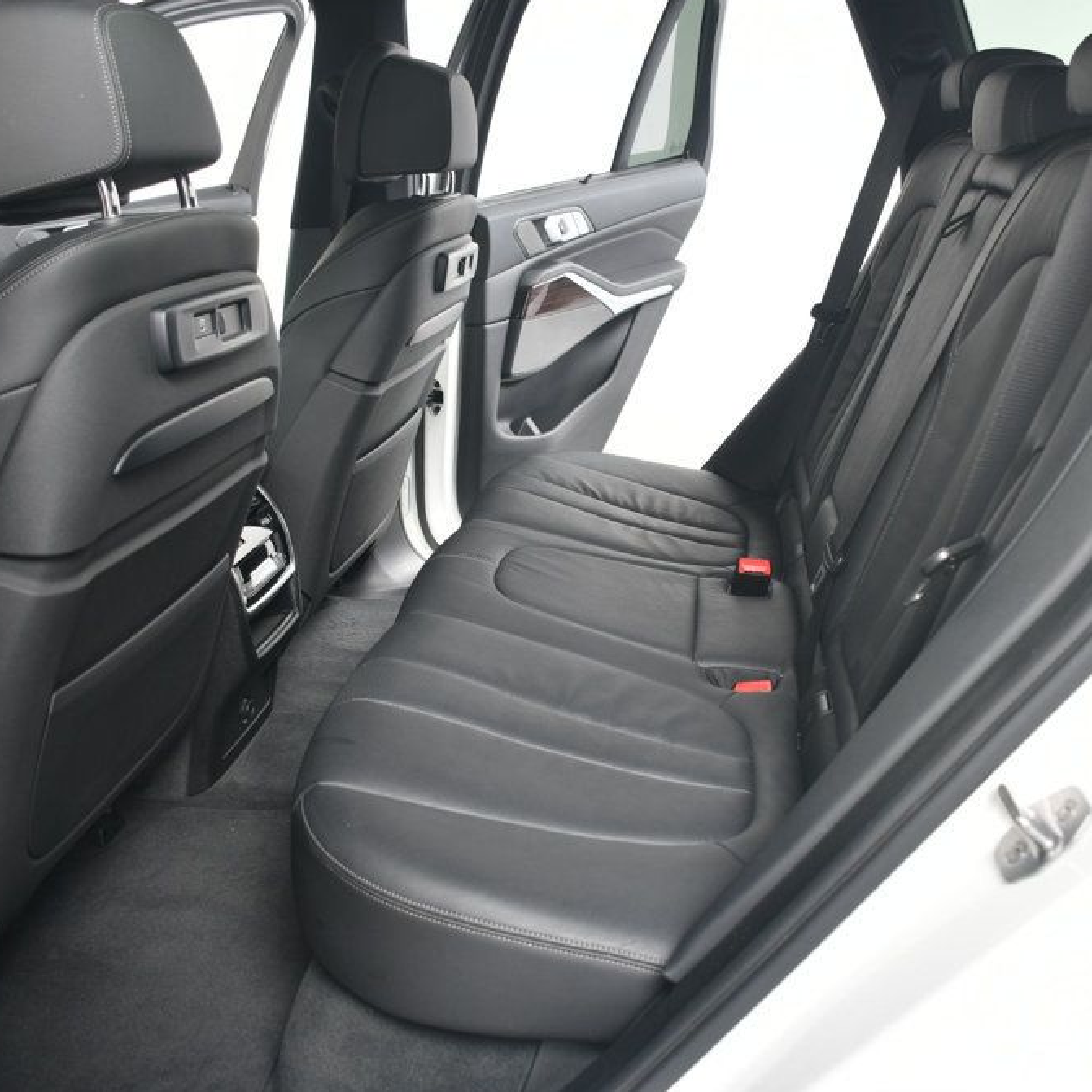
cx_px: 602
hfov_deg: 47.1
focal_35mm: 35
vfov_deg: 47.2
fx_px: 1249
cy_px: 542
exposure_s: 1/160
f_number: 4
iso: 100
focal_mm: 18
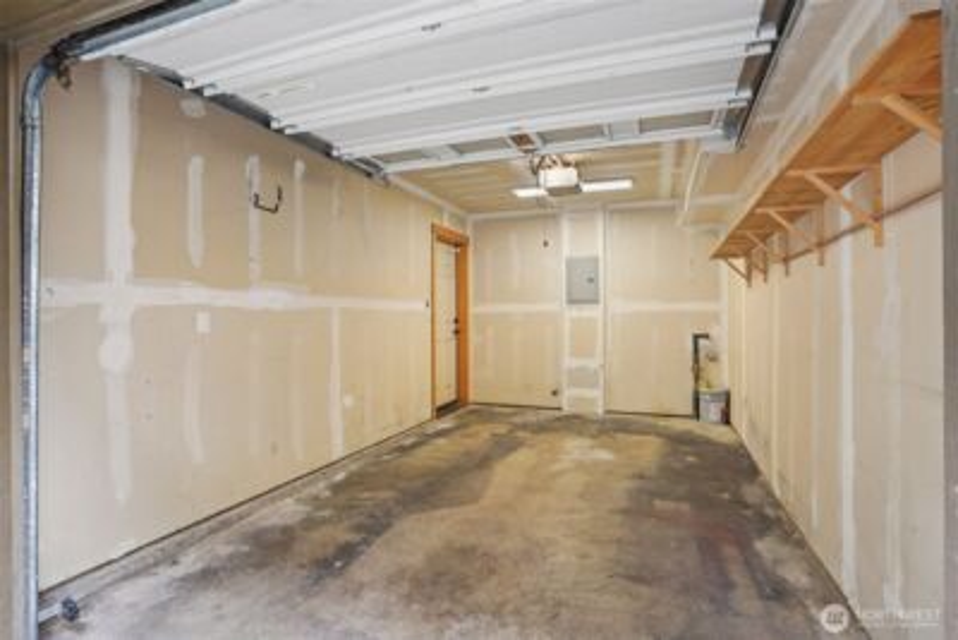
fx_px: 453
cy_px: 320
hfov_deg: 93.3
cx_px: 479
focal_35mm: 17
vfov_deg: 70.5
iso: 400
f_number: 8
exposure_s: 1/15
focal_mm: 17
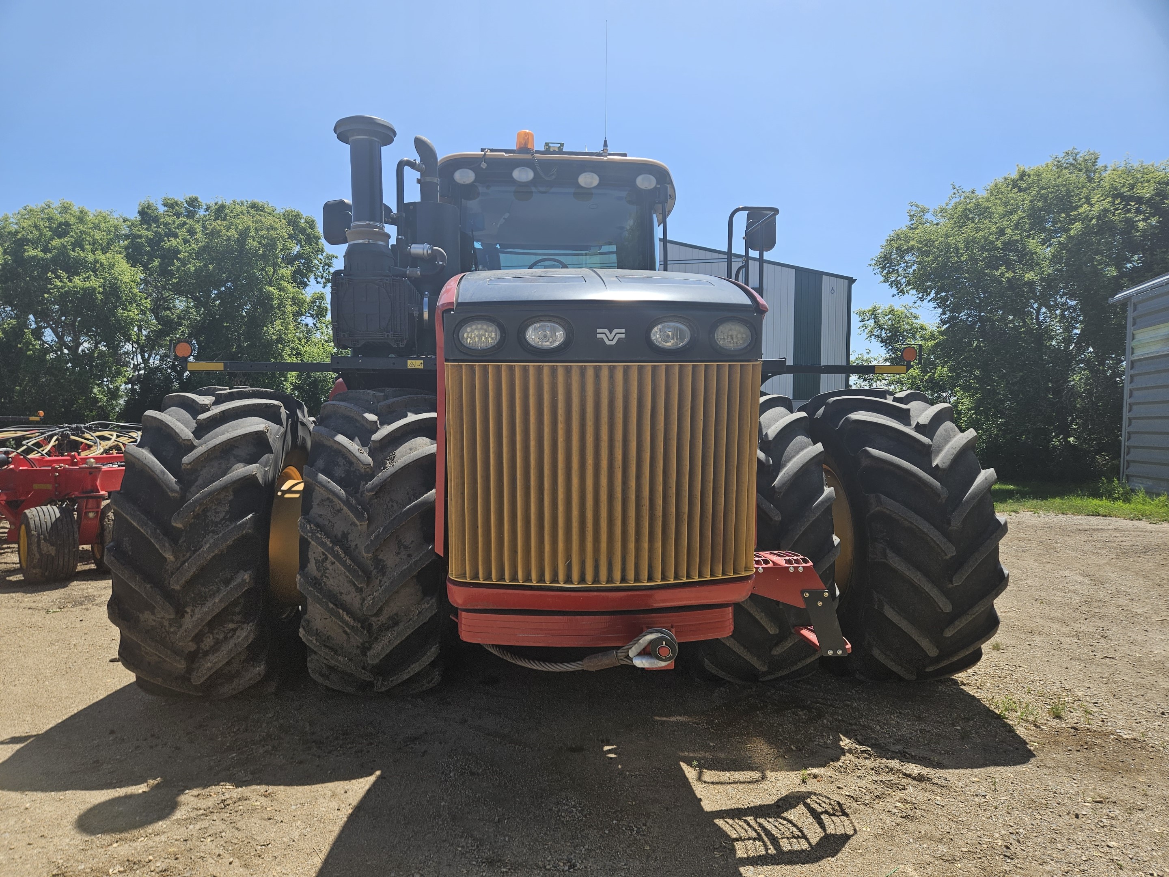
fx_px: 777
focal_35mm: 23
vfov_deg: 58.9
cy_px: 438
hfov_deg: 73.9
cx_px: 584
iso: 25
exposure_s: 1/1529
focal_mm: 5.4
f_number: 1.8
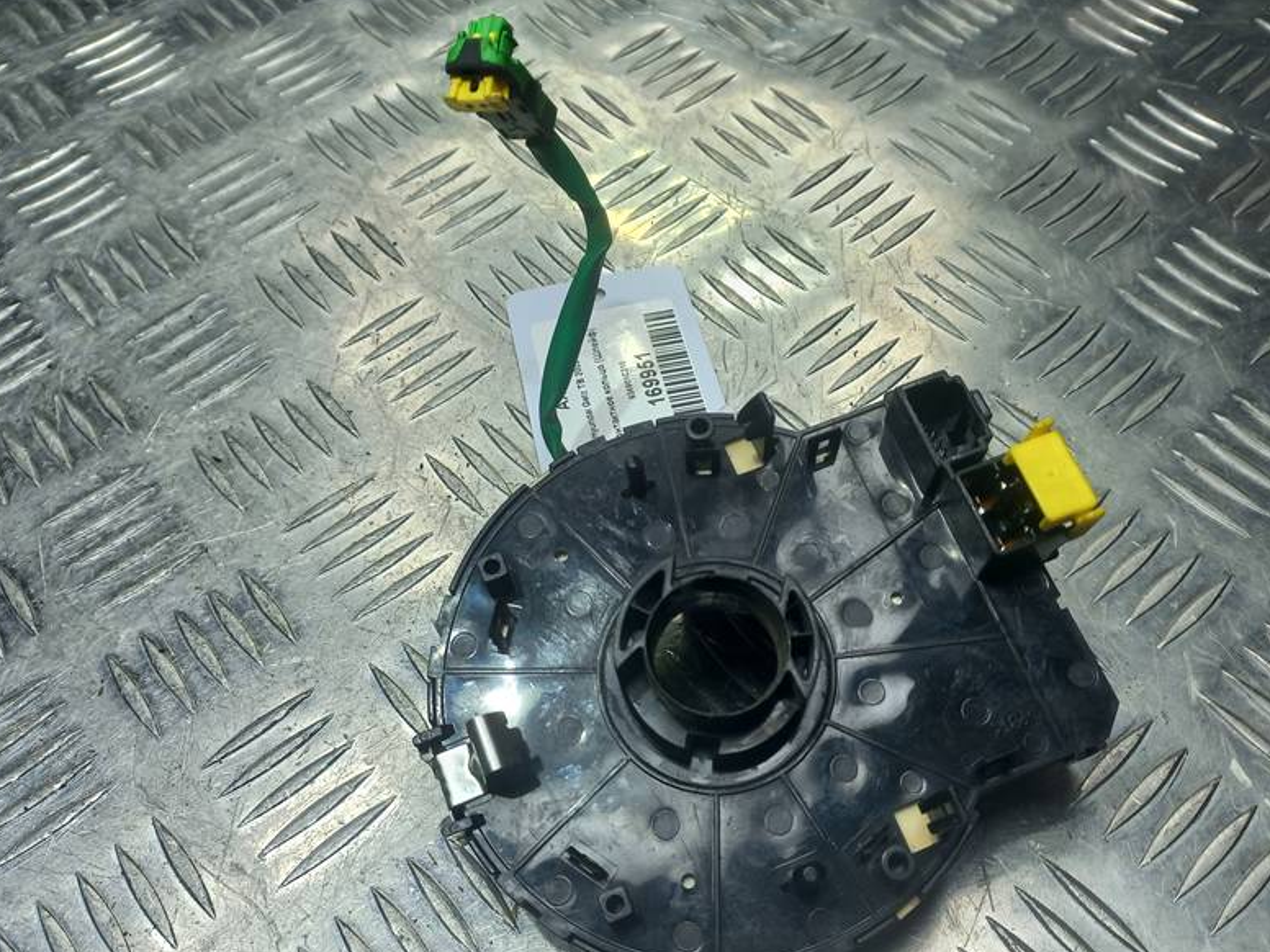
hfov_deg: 55.3
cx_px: 699
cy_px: 515
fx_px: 1211
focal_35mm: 33
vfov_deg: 42.9
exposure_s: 1/100
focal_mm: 4.6
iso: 32
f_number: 1.8
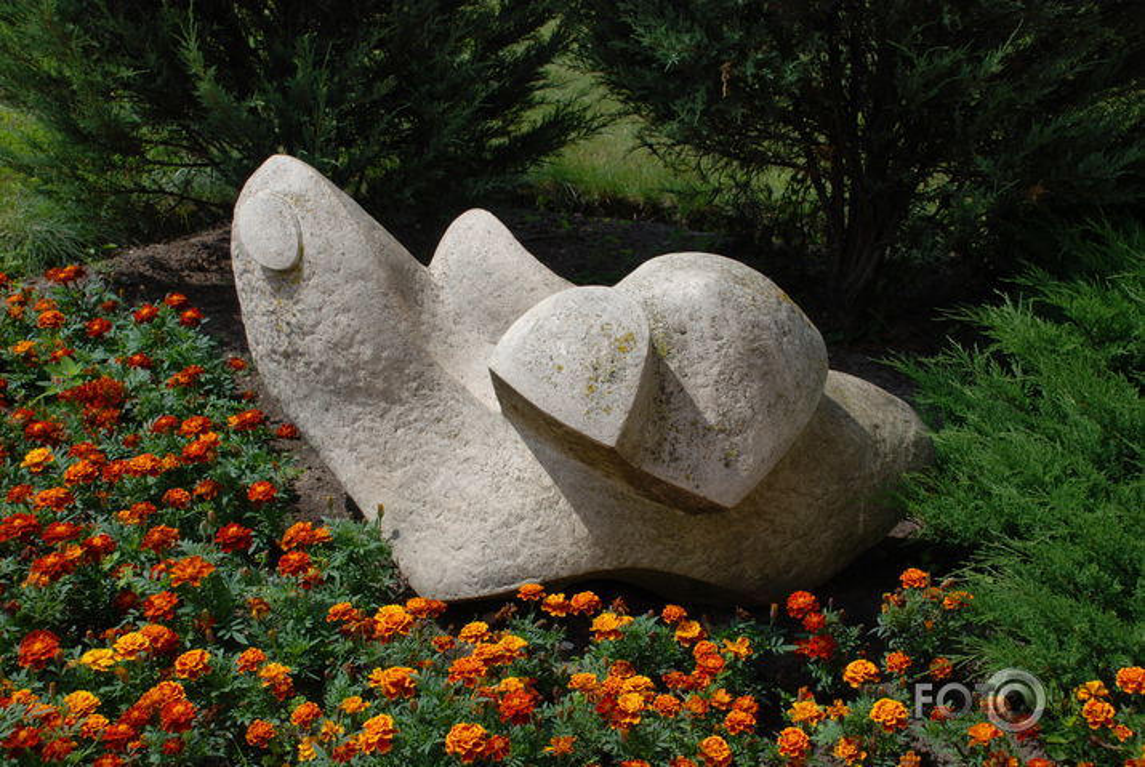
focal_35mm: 48
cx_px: 572
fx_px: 1529
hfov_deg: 41.1
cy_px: 384
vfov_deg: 28.2
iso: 100
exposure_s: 1/320
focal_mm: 32
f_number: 7.1
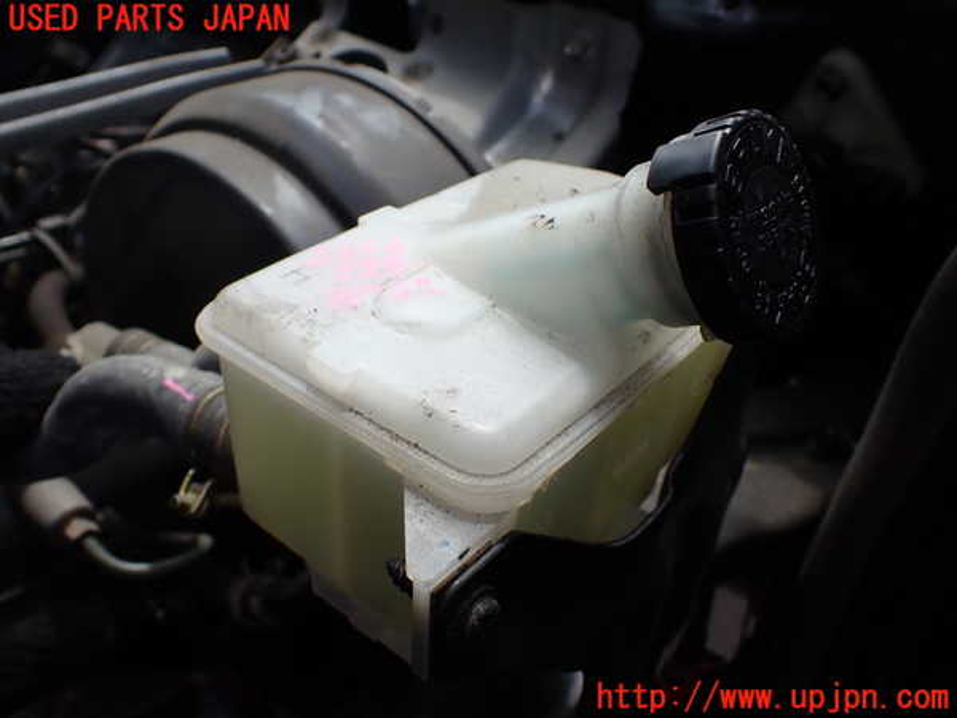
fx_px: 829
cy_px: 359
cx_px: 478
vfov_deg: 46.8
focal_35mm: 30
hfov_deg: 60.0
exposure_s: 1/640
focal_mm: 5.4
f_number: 3.2
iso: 100
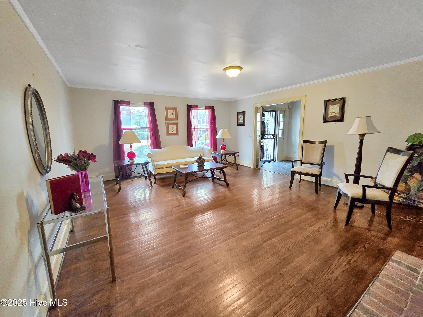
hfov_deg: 106.2
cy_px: 158
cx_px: 212
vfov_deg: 89.9
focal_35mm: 13
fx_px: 159
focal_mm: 2.2
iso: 500
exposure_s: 1/60
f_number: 2.2
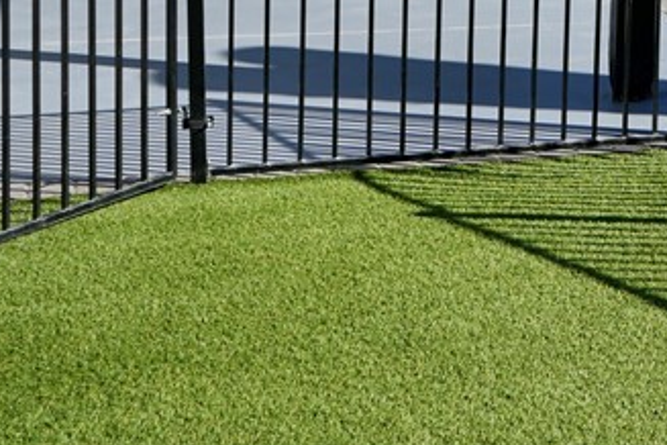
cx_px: 846
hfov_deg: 20.2
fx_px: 1723
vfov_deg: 13.8
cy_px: -231
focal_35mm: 93
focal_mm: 28
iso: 100
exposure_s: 1/250
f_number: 8
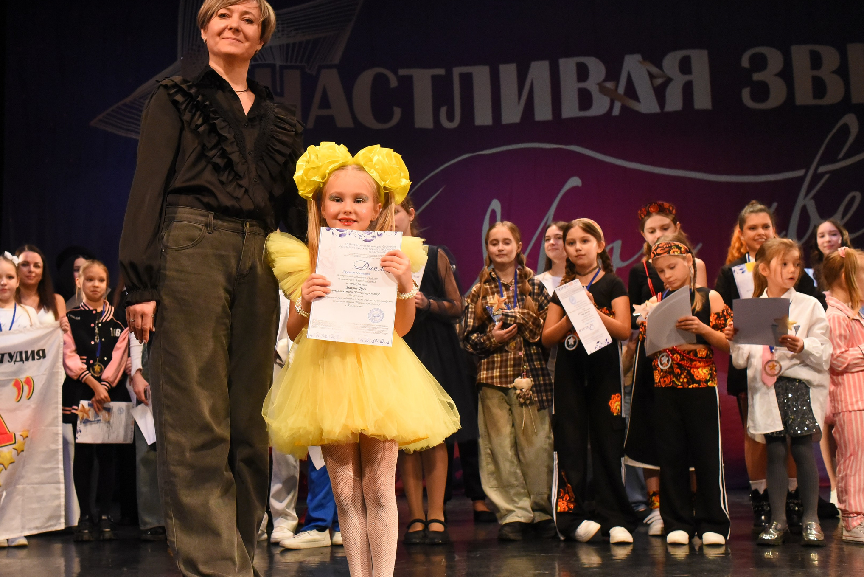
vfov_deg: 30.5
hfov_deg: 44.2
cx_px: 328
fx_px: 1056
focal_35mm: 44
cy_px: 300
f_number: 6.3
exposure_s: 1/250
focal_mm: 35
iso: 5000
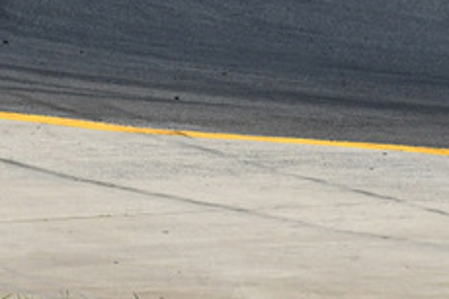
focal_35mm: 1932
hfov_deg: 1.1
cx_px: -20
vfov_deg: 0.7
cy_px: -211
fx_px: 24078
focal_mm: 370
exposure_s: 1/640
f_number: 13
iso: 500
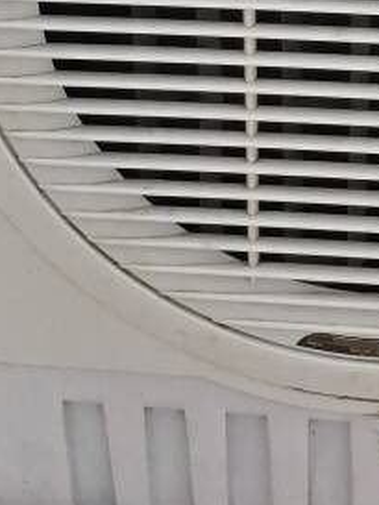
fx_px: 1444
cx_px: 361
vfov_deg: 19.0
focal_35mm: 99
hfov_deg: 14.8
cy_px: -59
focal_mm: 4
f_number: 1.8
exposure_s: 1/50
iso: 500
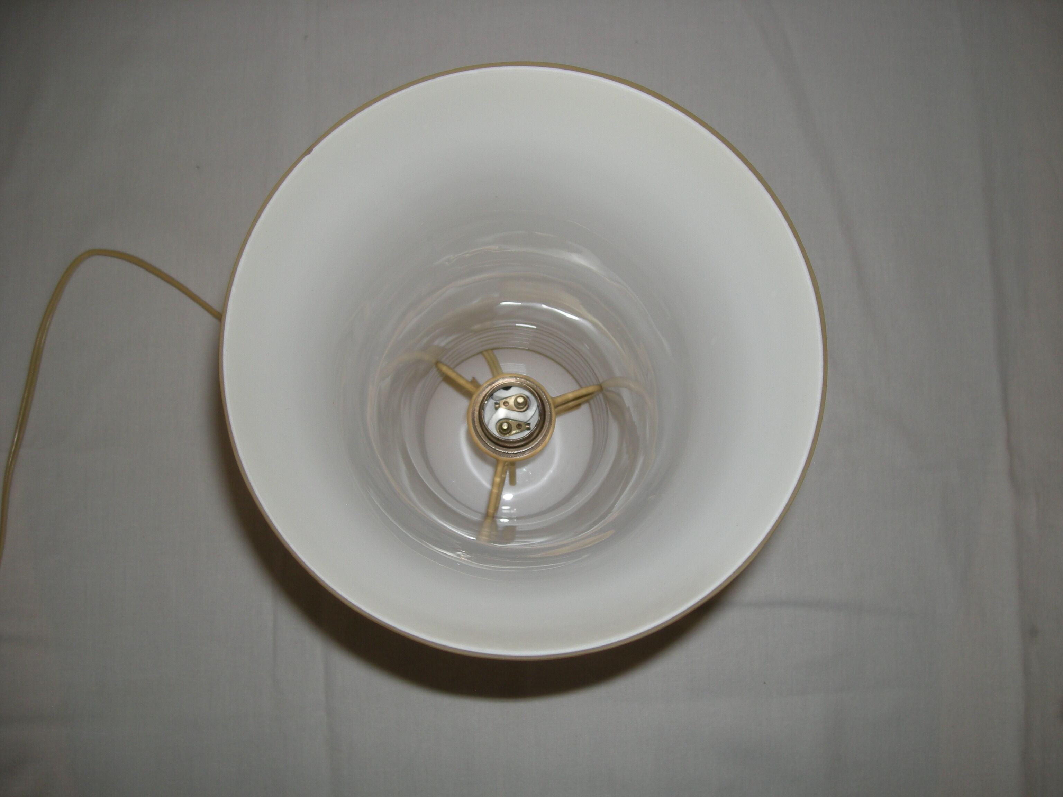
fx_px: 1075
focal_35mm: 35
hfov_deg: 52.6
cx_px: 532
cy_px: 398
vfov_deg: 40.7
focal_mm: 5.7
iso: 50
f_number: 2.8
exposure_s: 1/30
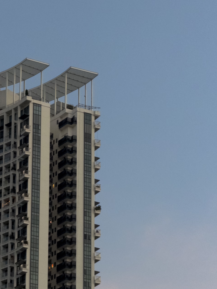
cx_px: 90
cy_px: 181
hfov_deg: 9.3
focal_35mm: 159
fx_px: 1329
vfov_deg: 12.4
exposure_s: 1/50
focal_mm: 16.89
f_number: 2.8
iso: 250
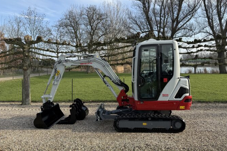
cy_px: 64
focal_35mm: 26
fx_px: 164
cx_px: 114
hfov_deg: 69.4
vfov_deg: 49.4
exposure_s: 1/2000
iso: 80
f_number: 1.78
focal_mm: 6.76
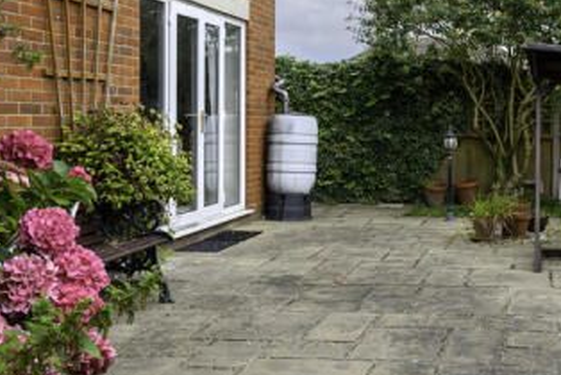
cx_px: 503
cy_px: 121
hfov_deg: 37.1
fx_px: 780
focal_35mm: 50
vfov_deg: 26.9
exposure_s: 1/160
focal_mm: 24
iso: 100
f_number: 8
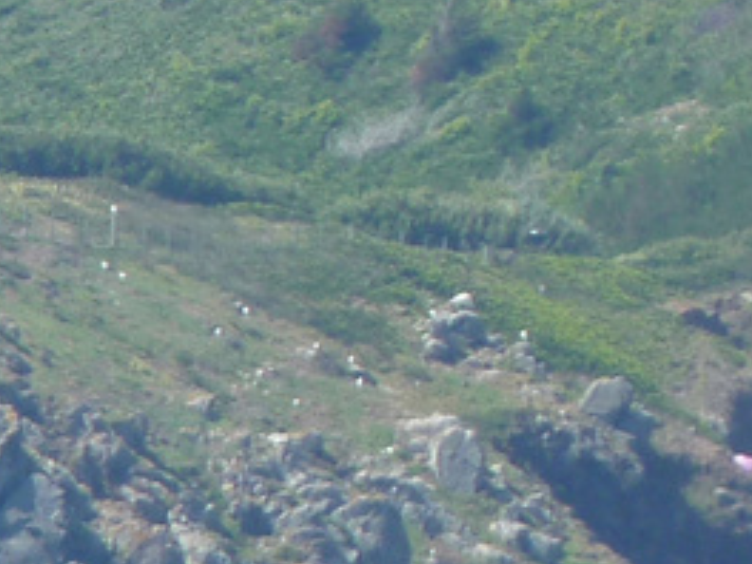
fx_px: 57569
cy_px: 197
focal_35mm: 2650
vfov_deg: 0.6
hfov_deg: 0.7
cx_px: -154
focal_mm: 86.4
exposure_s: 1/200
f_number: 5.6
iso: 80
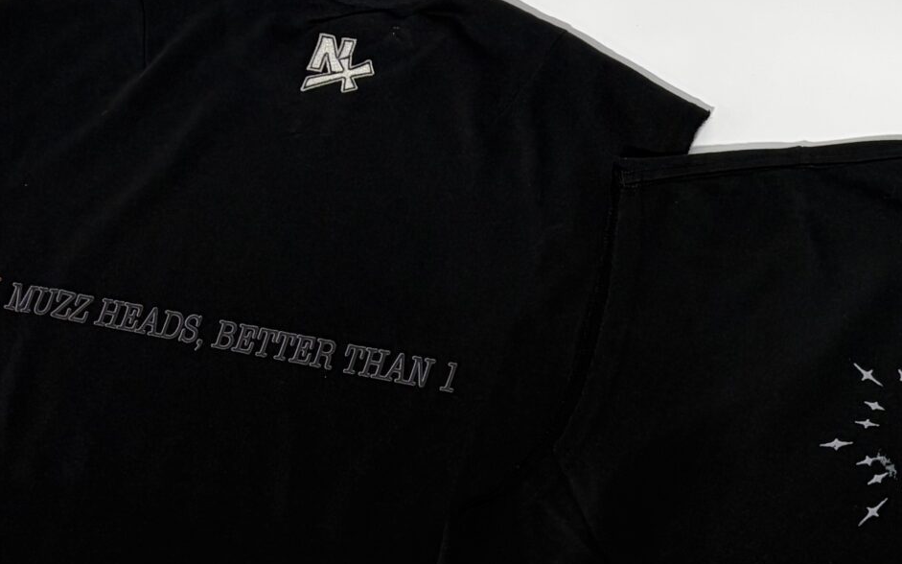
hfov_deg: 27.2
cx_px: 642
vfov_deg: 16.7
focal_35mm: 75
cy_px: 670
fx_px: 1844
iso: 50
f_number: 1.6
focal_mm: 5.96
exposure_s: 1/102
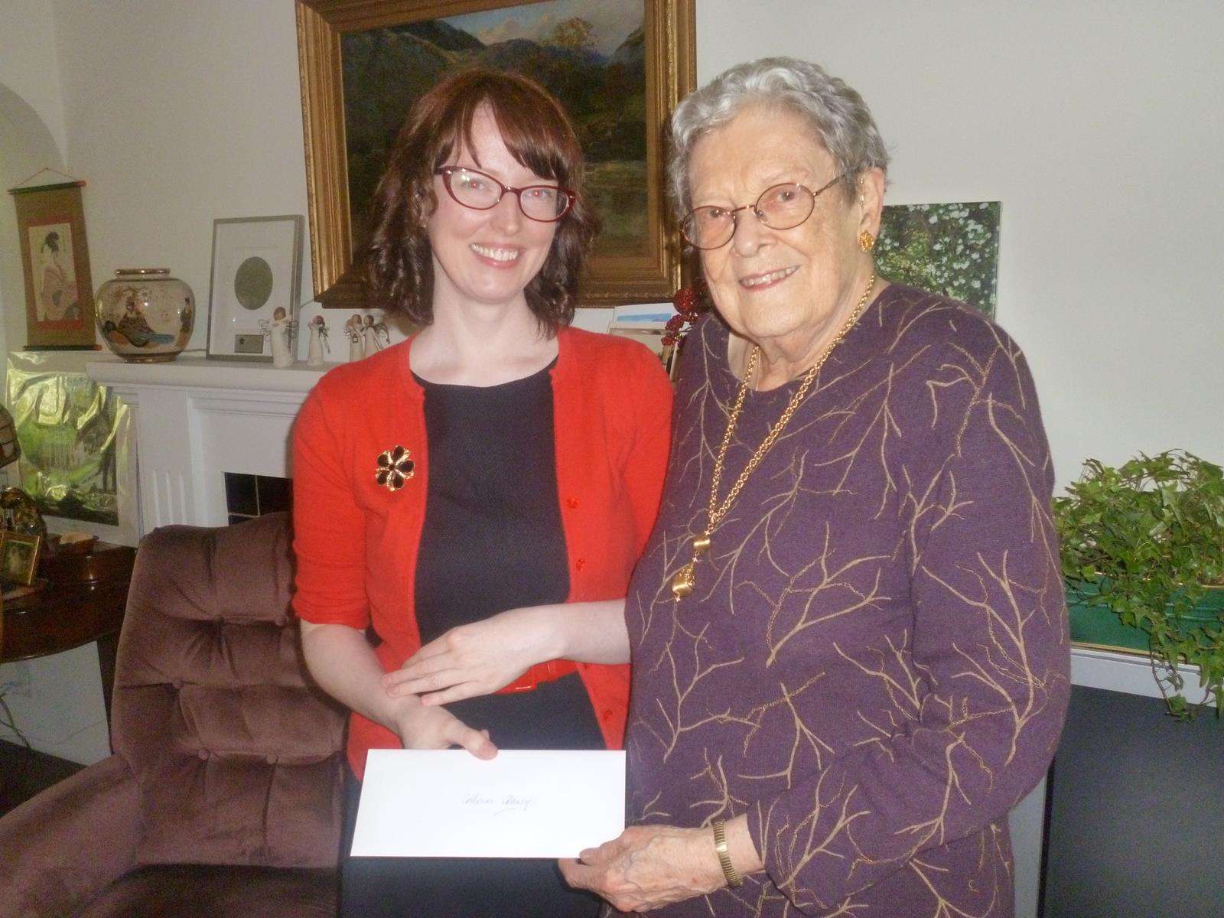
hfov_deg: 56.8
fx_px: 1131
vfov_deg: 44.2
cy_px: 459
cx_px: 612
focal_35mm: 32
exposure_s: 1/60
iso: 500
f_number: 2.9
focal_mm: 5.7
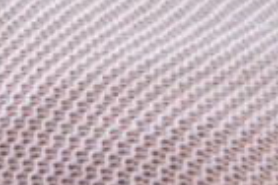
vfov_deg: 8.8
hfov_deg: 16.6
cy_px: -440
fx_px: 896
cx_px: -87
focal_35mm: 116
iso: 400
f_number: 11
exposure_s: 1/40
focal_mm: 16
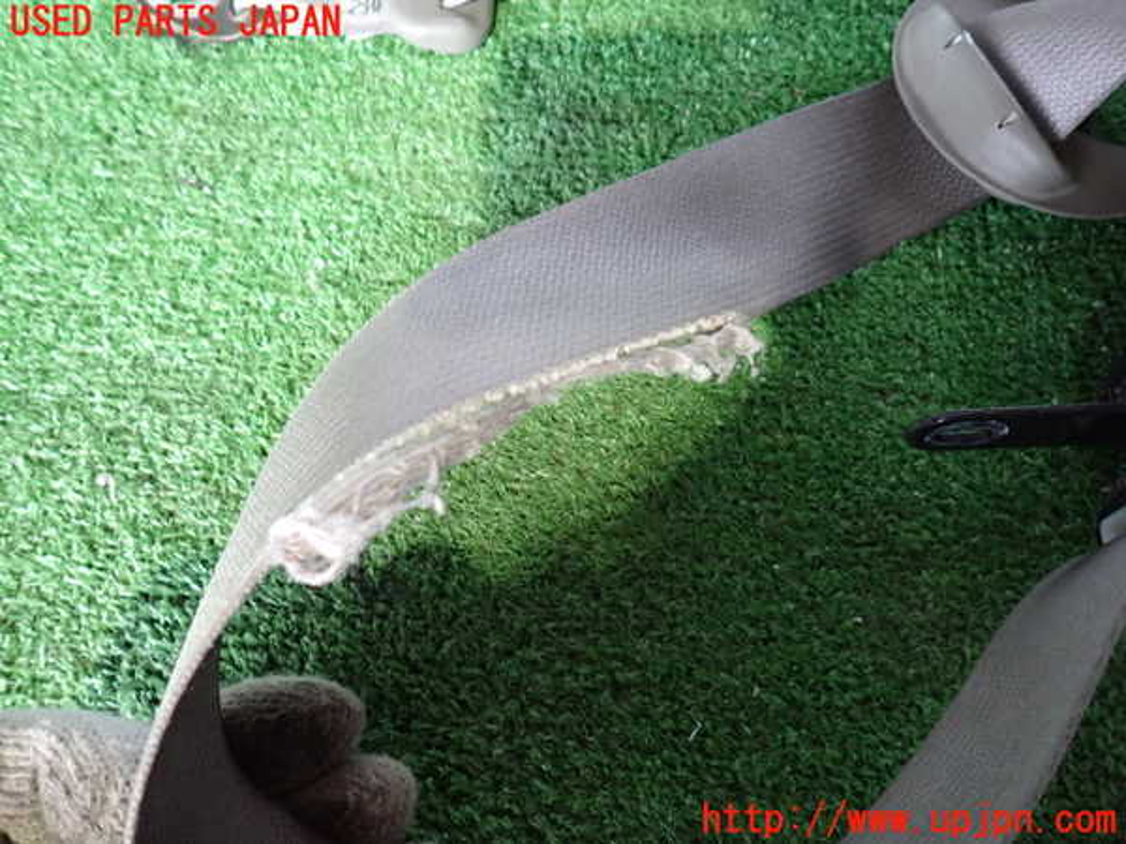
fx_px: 813
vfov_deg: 54.9
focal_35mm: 25
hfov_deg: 69.4
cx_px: 563
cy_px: 422
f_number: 2
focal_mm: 4.5
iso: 800
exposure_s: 1/30
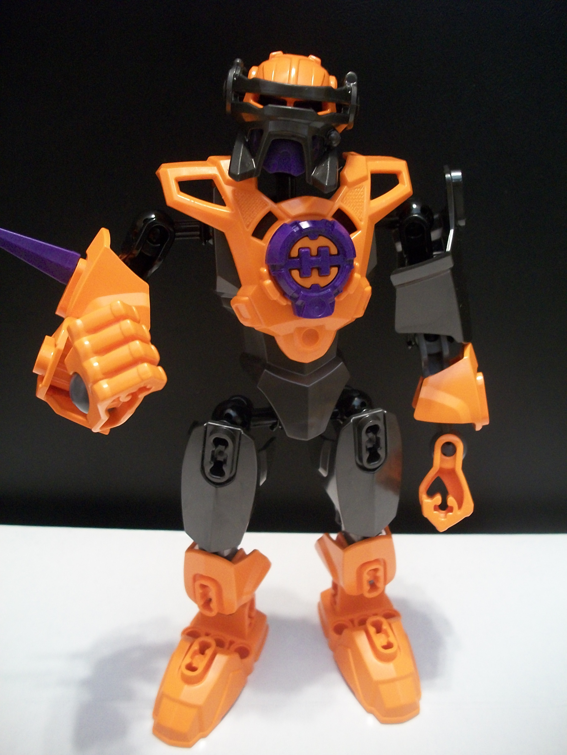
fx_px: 699
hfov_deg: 44.2
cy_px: 378
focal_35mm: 32
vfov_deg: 56.8
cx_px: 284
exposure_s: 1/8
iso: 220
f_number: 2.9
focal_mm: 5.7
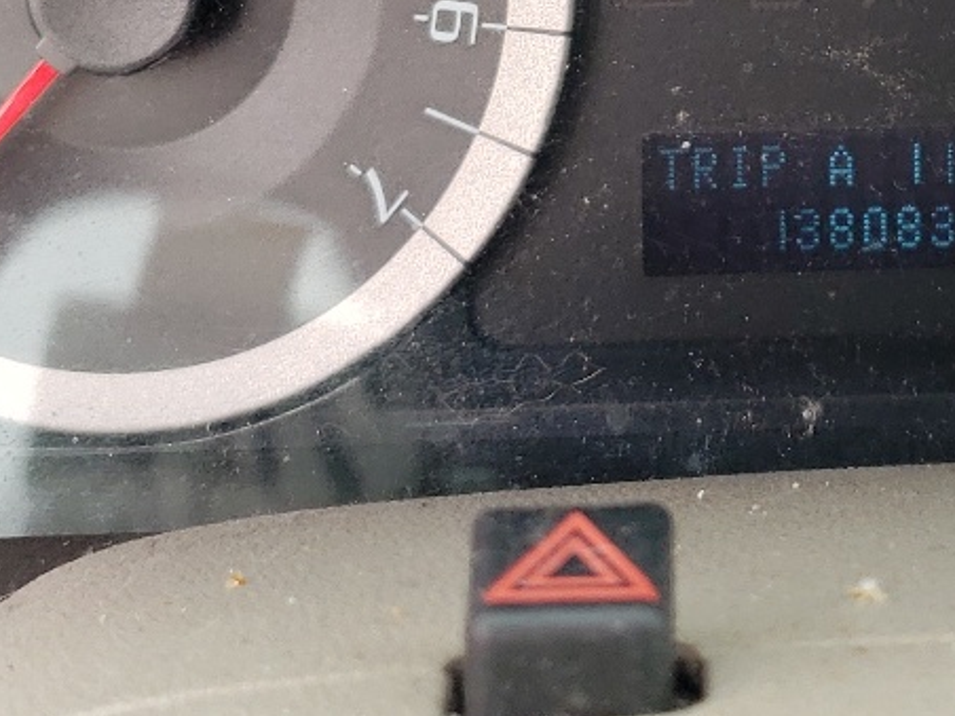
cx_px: 868
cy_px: -289
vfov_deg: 15.1
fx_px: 2538
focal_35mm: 92
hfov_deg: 20.8
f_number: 1.5
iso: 50
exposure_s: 1/169
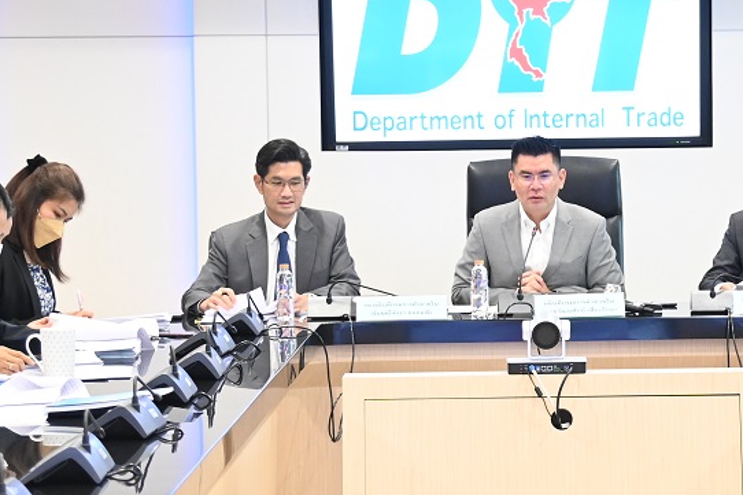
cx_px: 561
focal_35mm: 145
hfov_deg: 14.1
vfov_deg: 9.5
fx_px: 2992
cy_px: 274
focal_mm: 52
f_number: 4
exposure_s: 1/125
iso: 3200
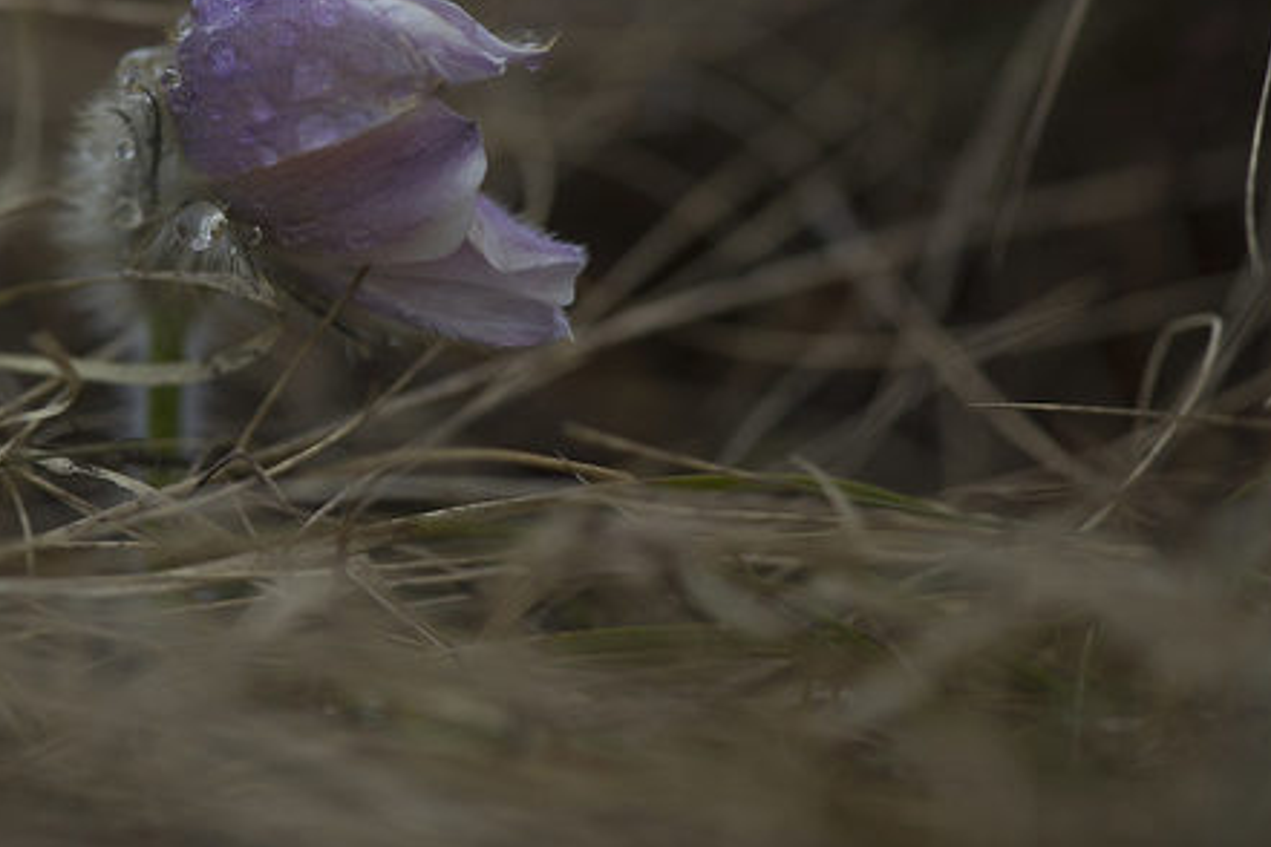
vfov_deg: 9.6
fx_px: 5048
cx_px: 450
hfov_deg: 14.3
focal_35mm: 143
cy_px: 323
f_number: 6.3
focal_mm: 105
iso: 250
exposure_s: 1/1000
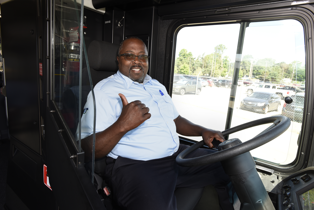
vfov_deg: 62.0
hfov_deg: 84.0
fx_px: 174
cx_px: 157
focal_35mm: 20
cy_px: 105
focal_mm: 20
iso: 400
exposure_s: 1/160
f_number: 7.1
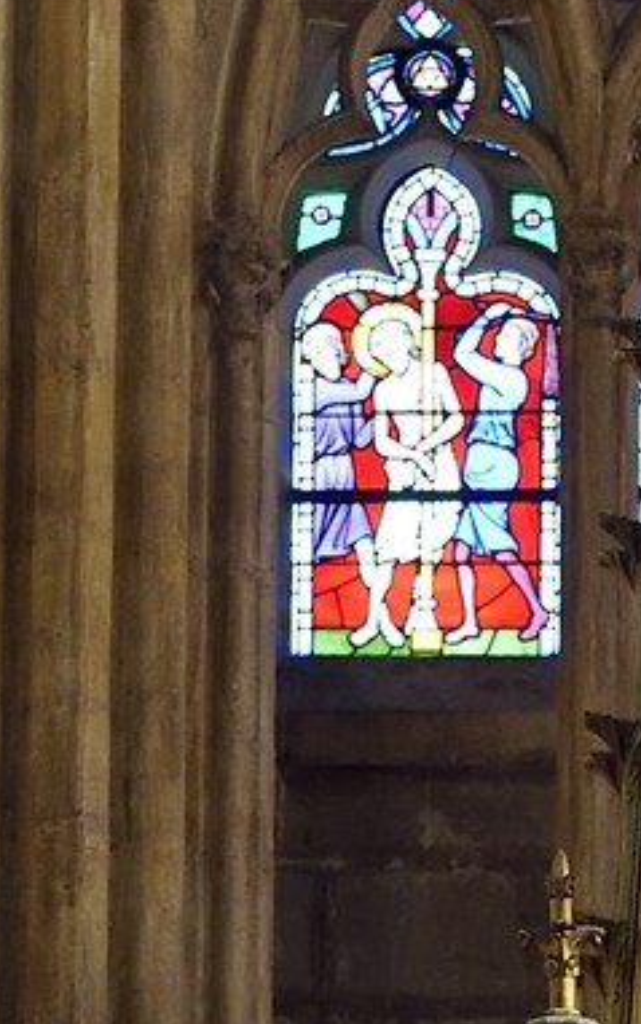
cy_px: -1709
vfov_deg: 2.6
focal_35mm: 802
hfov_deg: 1.6
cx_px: 738
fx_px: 22400
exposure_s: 1/80
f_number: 4.5
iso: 800
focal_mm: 125
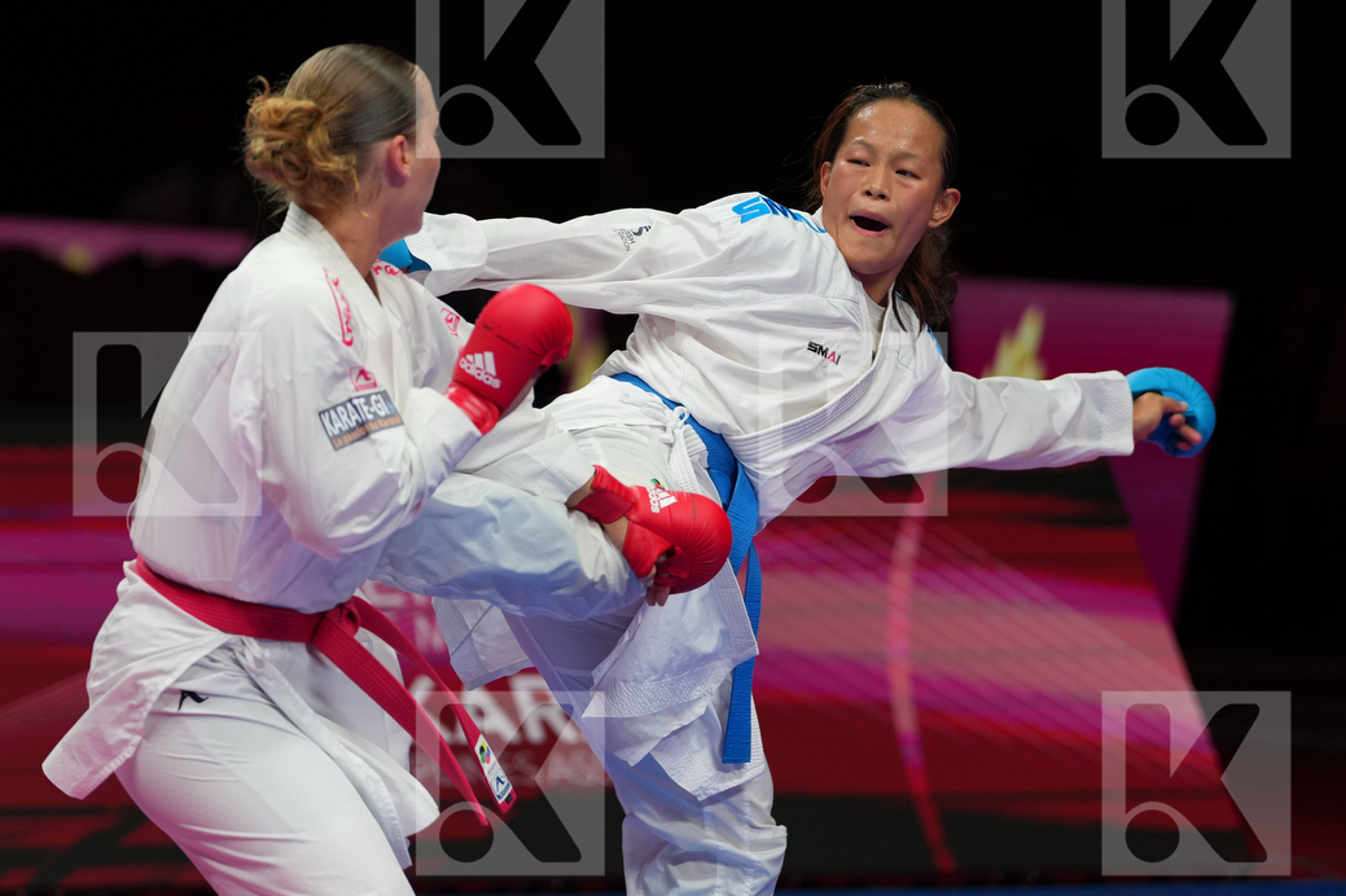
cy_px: 425
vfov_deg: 4.5
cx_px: 510
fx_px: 11511
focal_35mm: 308
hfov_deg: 6.7
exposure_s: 1/1000
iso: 640
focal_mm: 200
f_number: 2.8
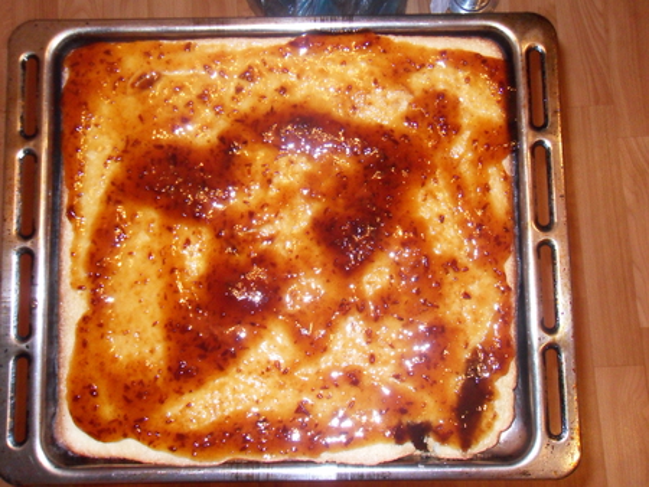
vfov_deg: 40.7
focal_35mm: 35
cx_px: 324
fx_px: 657
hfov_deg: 52.6
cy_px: 244
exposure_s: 1/45
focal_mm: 6.3
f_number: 3.5
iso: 400
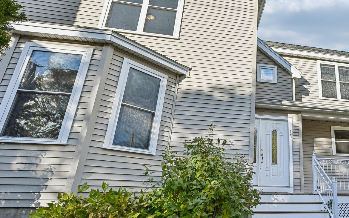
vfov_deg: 49.2
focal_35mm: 25
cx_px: 267
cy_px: 101
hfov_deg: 67.4
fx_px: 238
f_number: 8
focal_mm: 14
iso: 400
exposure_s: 1/800
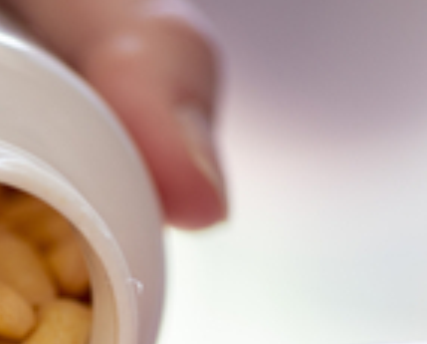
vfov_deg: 4.7
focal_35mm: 330
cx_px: -45
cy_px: 453
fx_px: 4179
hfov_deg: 5.8
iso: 800
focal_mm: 105
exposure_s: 1/100
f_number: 3.2
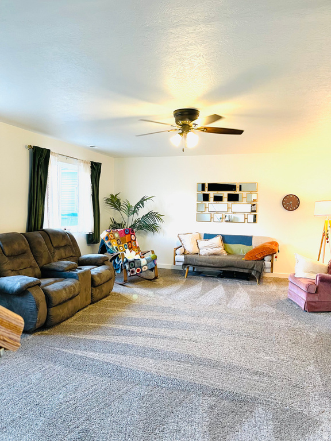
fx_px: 319
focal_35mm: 25
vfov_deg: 69.4
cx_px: 166
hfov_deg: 54.9
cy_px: 220
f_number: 1.6
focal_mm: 5.1
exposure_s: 1/60
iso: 125
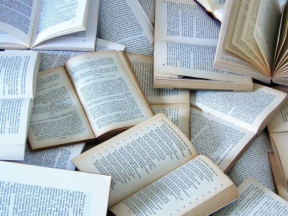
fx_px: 774
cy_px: 118
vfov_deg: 15.9
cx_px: 151
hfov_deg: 21.1
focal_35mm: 93
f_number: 4
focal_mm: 10.6
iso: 400
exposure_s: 1/2.6
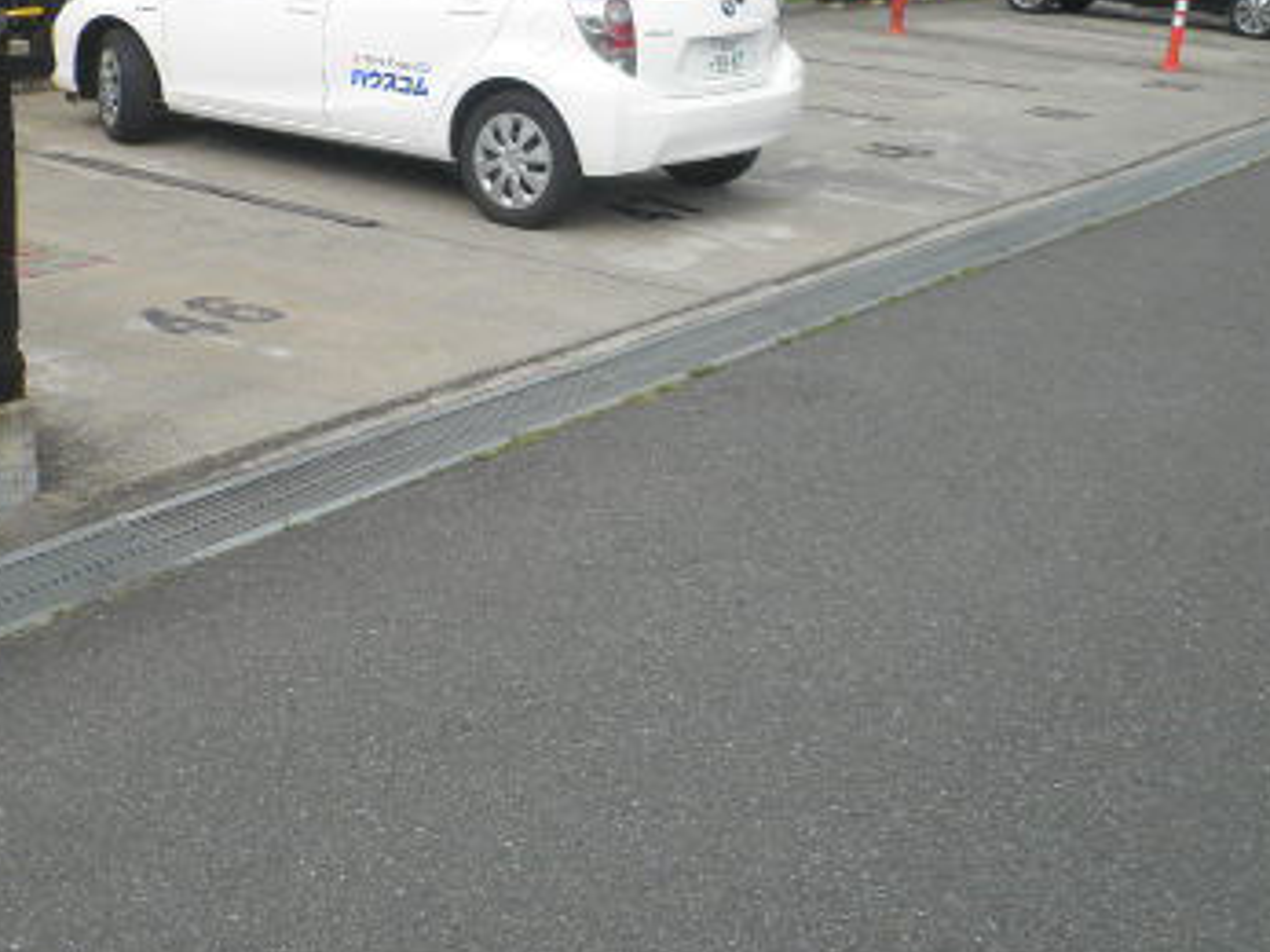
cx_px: 498
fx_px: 1760
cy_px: 267
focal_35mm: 48
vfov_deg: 29.9
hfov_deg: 39.5
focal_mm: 4.7
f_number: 7.9
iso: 64
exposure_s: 1/80
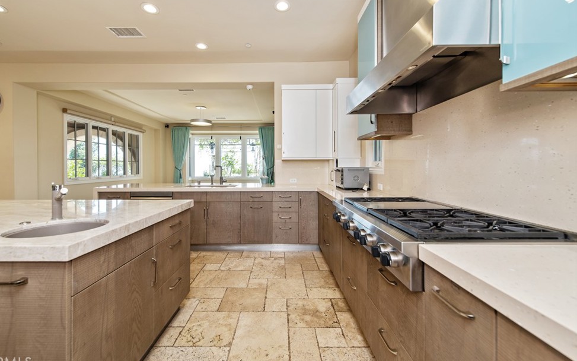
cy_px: 169
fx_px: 236
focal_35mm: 15
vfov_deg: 74.7
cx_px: 275
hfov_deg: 101.4
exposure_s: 1/80
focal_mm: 14
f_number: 4.5
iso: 200
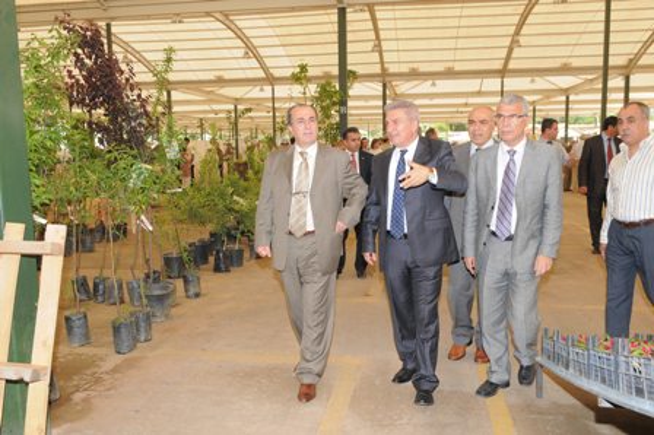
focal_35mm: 33
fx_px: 599
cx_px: 327
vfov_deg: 39.9
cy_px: 218
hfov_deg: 57.3
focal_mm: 22
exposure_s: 1/200
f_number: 7.1
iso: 400
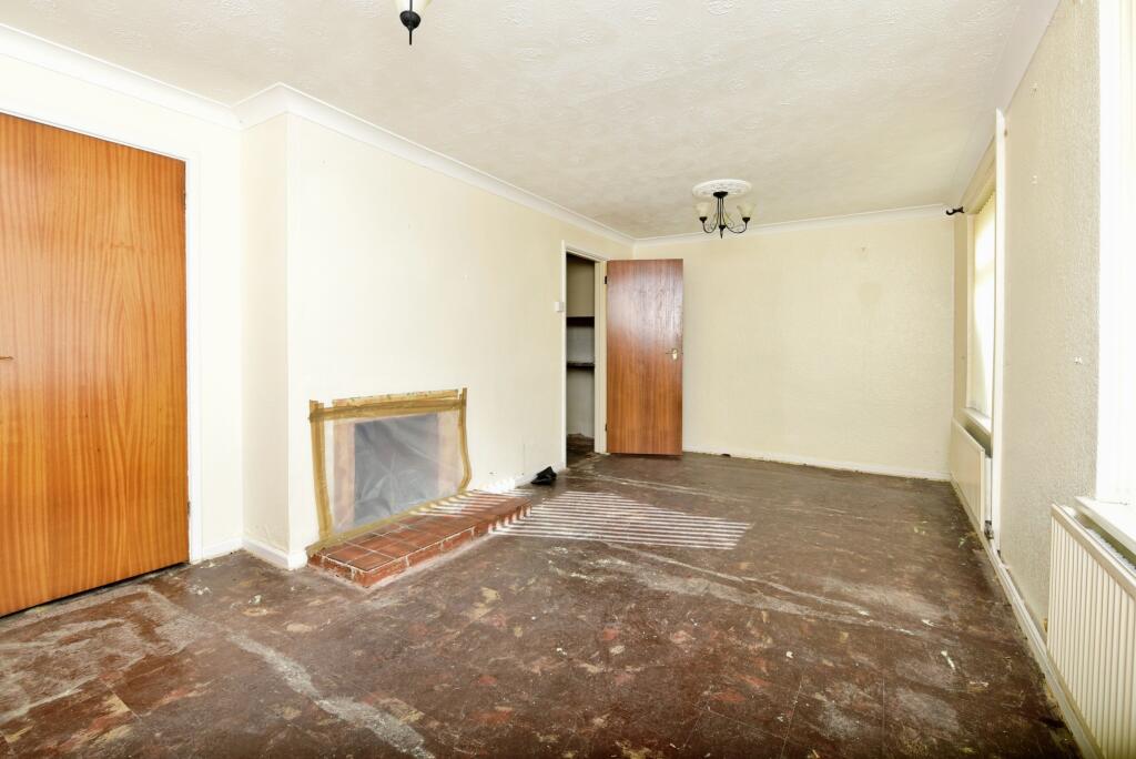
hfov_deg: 100.4
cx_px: 568
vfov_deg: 77.4
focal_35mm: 15
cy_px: 380
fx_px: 474
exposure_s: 1/250
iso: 400
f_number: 5.6
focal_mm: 15
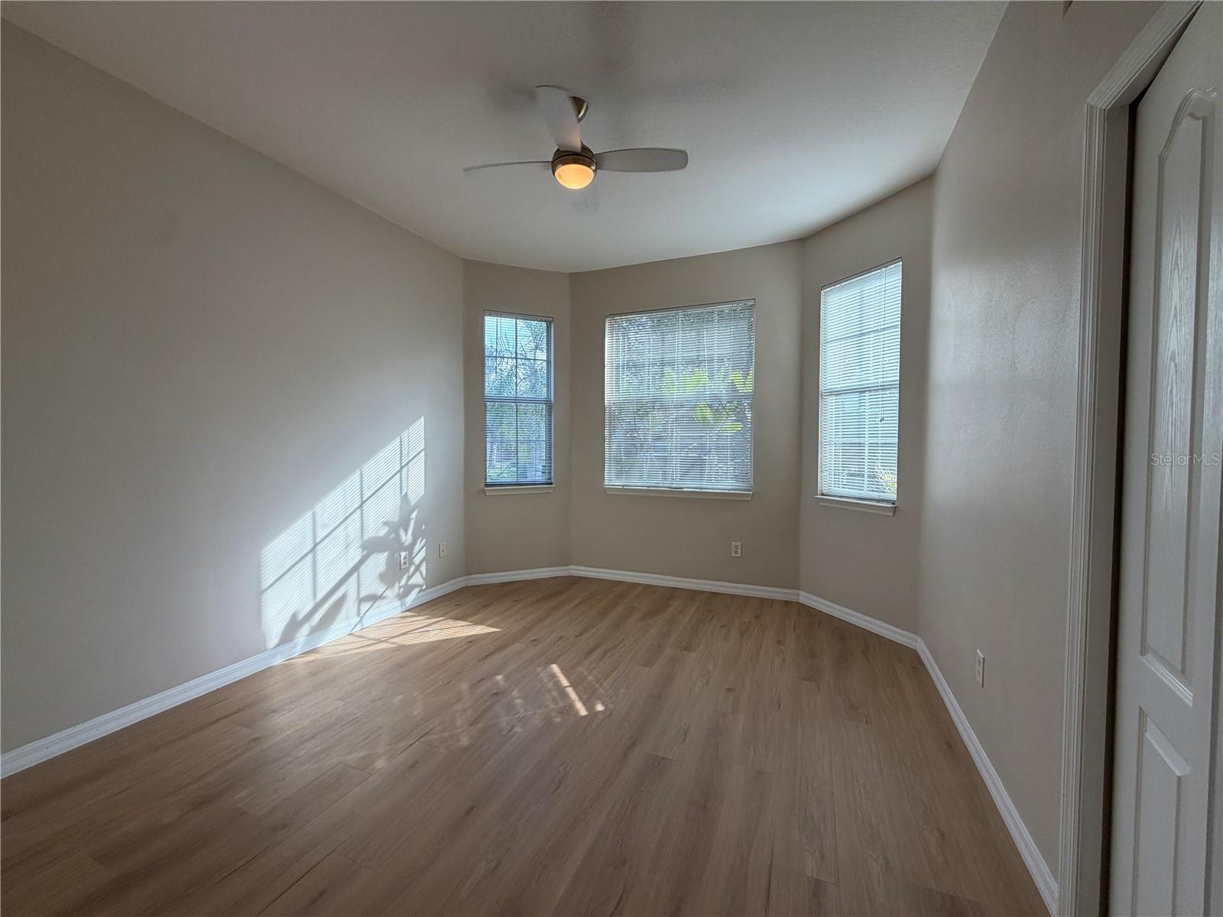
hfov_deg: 102.1
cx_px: 612
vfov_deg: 85.7
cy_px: 458
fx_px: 495
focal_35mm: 14
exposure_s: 1/120
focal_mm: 2.22
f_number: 2.2
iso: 80
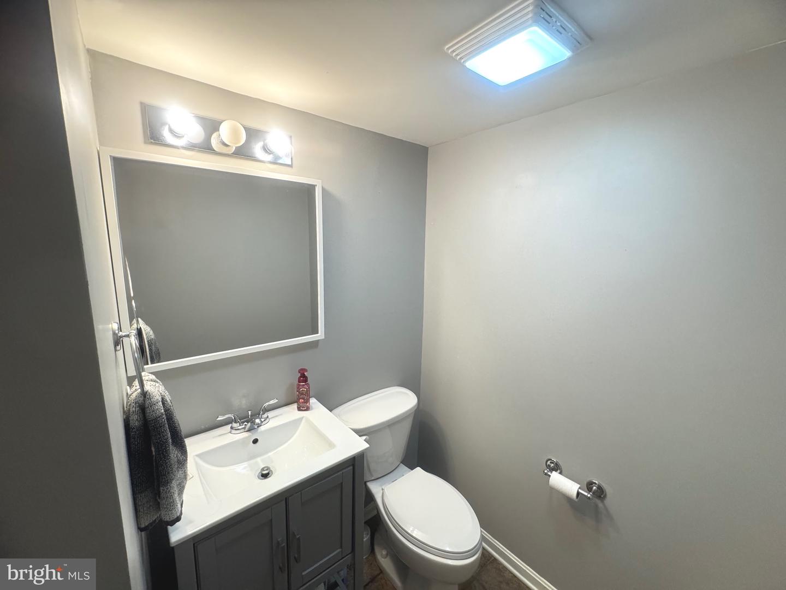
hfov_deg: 102.1
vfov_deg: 85.7
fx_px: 318
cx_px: 393
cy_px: 295
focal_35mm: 14
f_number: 2.2
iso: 250
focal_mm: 2.22
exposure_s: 1/120
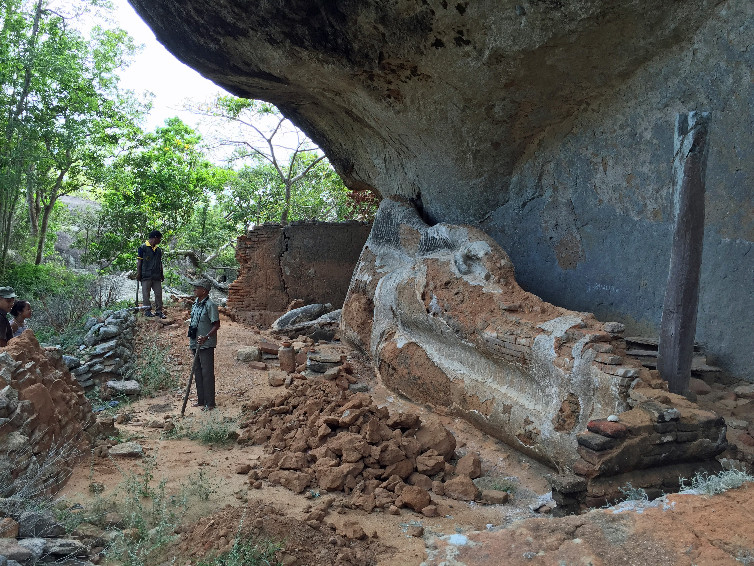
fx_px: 632
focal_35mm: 29
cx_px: 377
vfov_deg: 48.2
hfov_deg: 61.7
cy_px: 283
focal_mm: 4.15
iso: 32
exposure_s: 1/120
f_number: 2.2
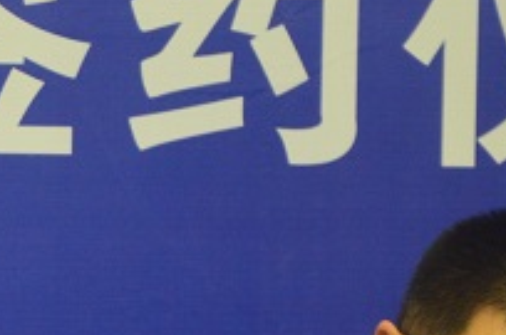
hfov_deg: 3.0
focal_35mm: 695
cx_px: -268
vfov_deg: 2.0
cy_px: 397
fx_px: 9749
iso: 800
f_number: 5.6
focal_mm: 105
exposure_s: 1/13
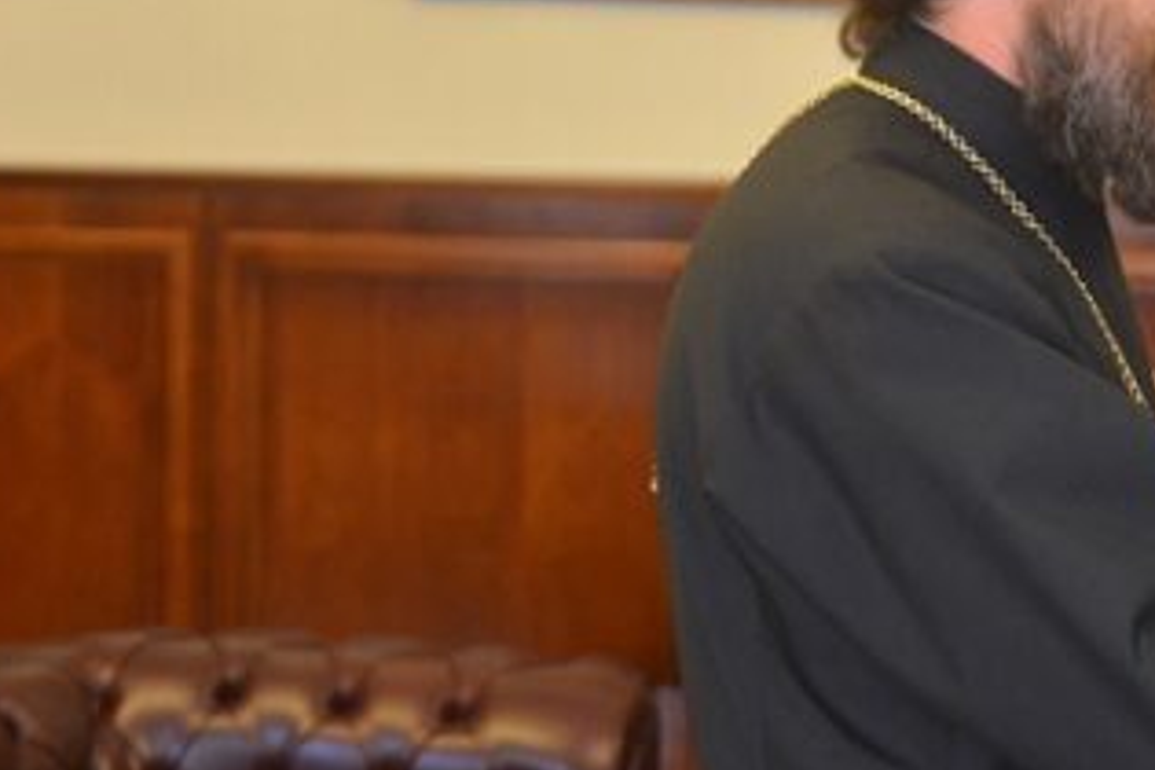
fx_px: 3336
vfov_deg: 13.0
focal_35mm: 104
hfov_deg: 18.7
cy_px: 2
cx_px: 1360
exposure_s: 1/60
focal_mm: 32
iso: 1600
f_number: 3.2
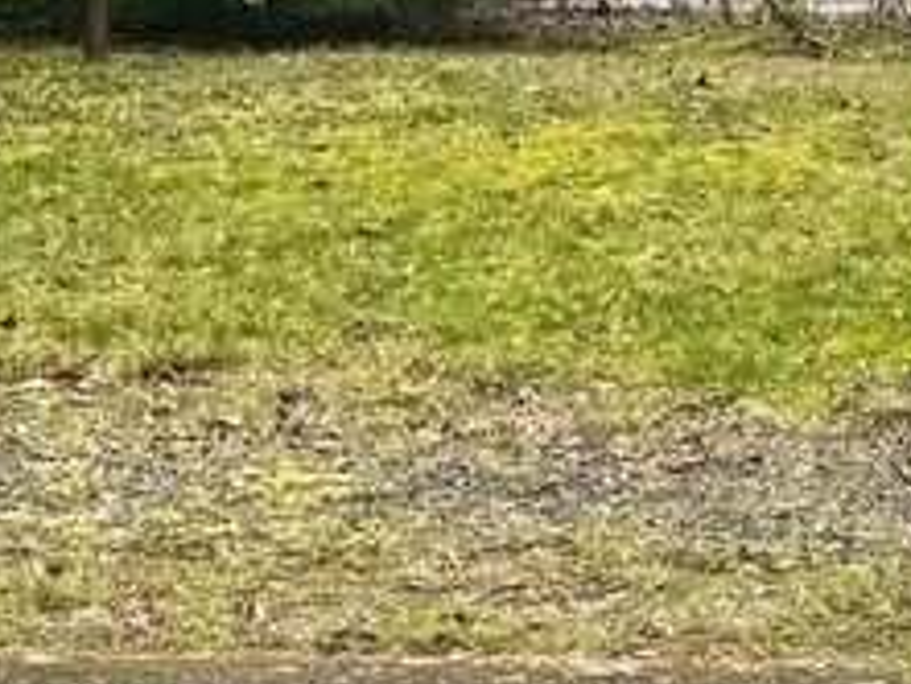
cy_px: -239
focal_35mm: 174
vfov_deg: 8.4
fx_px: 4582
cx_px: 1233
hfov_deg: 11.0
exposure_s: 1/358
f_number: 1.78
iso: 80
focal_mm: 6.76
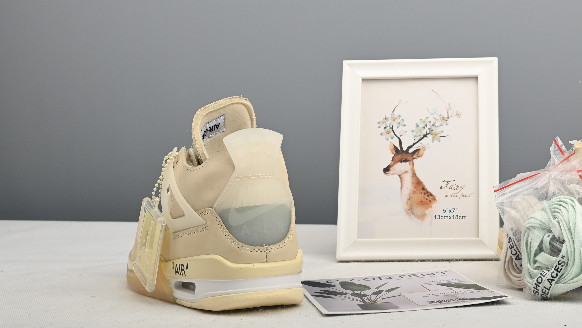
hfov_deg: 28.8
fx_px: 1111
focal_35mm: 72
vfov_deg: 16.7
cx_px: 459
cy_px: 126
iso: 100
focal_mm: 40
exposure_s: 1/250
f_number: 11
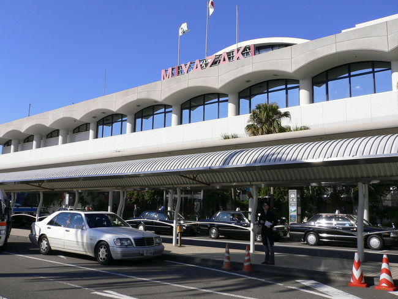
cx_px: 199
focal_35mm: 35
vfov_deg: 40.7
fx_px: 402
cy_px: 150
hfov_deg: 52.6
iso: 80
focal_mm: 5.8
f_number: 5.6
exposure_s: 1/500
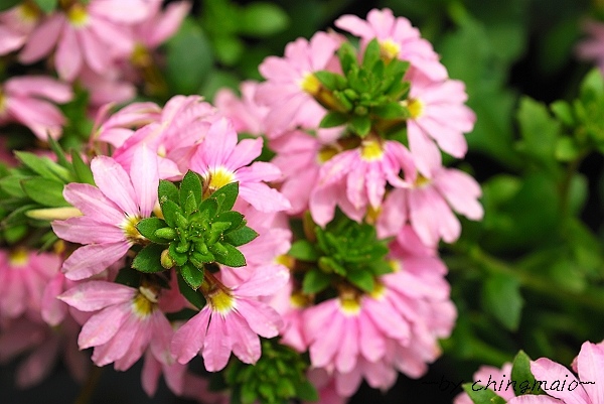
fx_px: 1763
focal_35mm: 105
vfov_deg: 13.1
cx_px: 302
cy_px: 202
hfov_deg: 19.4
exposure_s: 1/320
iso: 100
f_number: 8
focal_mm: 70
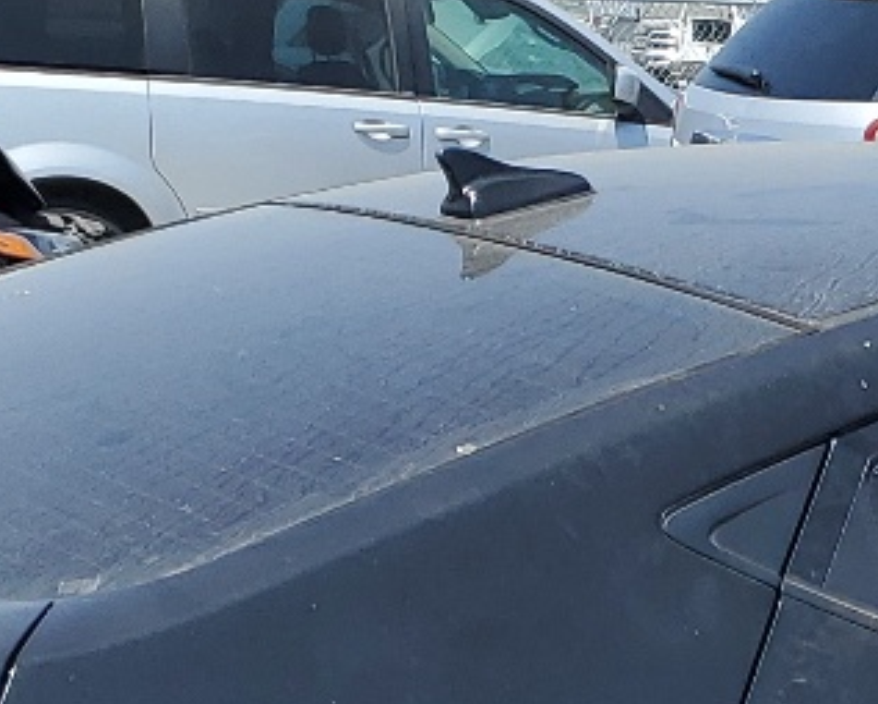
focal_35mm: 128
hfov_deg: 14.7
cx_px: 980
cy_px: 1062
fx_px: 3328
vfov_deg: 11.6
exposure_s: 1/3333
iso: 50
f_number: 1.5
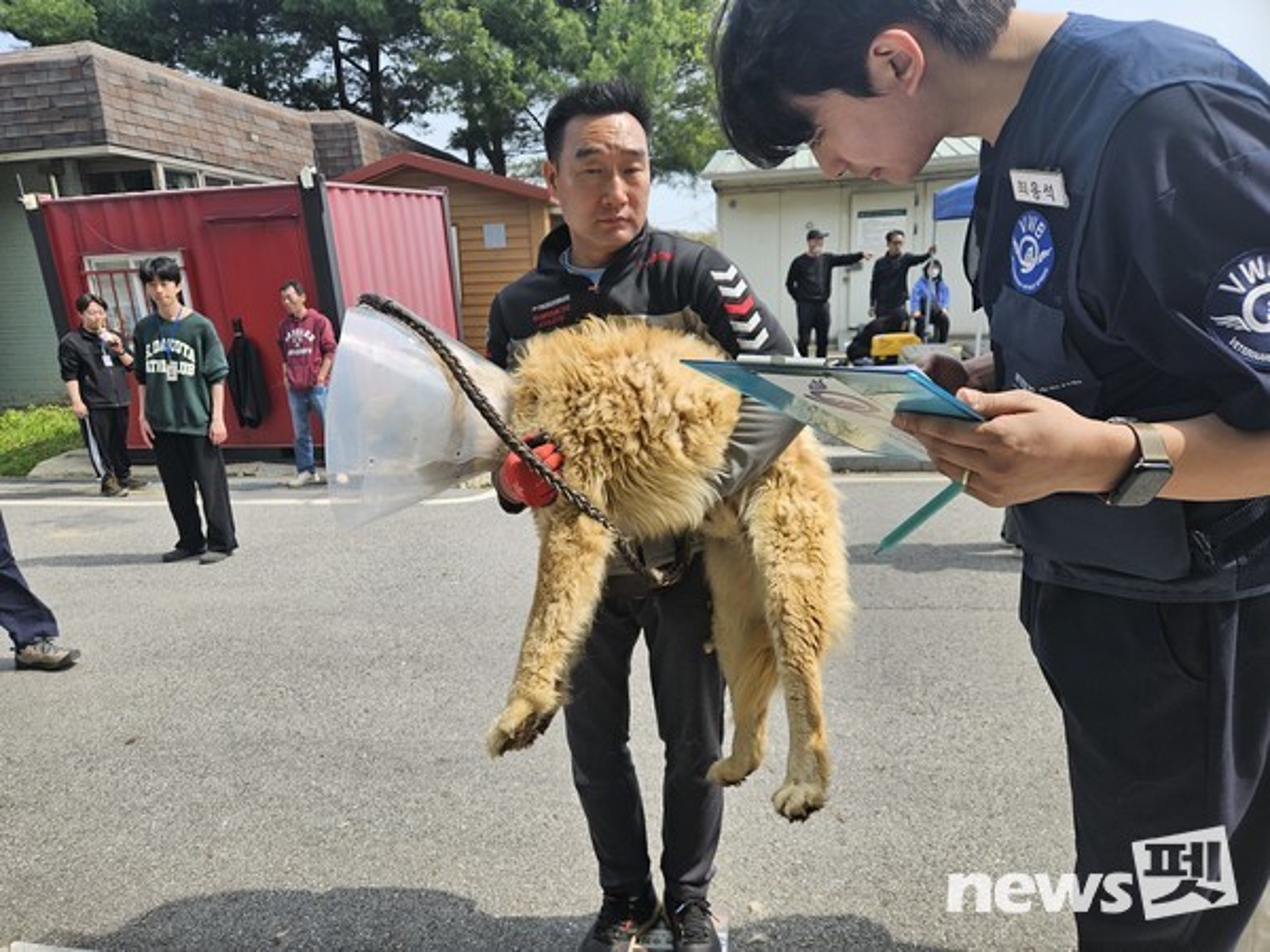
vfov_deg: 58.9
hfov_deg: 73.9
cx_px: 635
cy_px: 476
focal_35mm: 23
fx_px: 844
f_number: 1.8
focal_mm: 5.4
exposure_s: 1/841
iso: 25
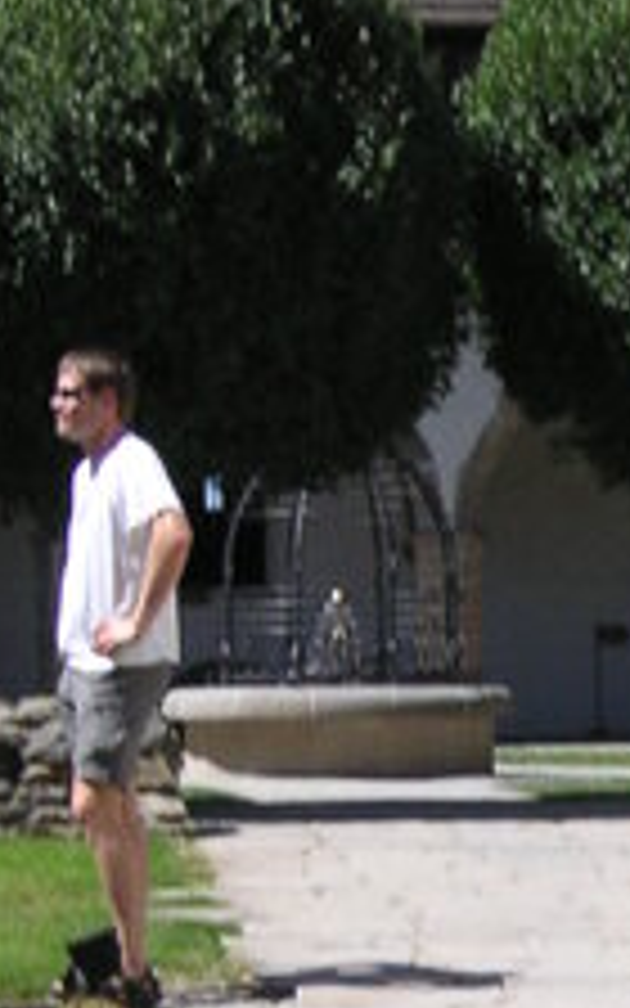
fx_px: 3846
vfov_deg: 14.7
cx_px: 608
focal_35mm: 140
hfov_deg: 9.3
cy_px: 963
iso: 50
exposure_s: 1/180
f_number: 6.7
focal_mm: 6.1
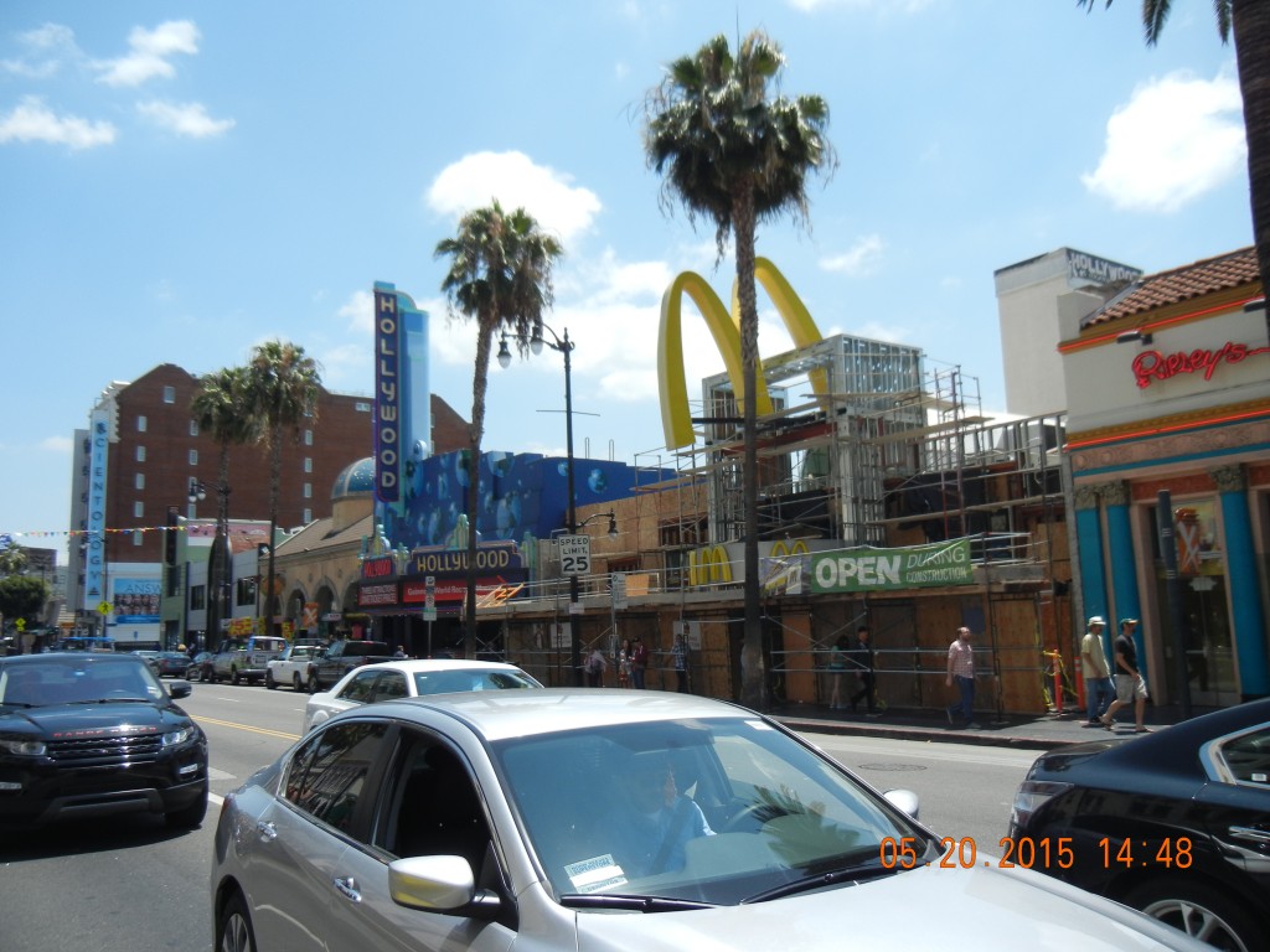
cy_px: 476
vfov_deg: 46.8
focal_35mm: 30
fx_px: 1101
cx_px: 635
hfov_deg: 60.0
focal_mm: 5.4
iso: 160
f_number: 7
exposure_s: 1/335
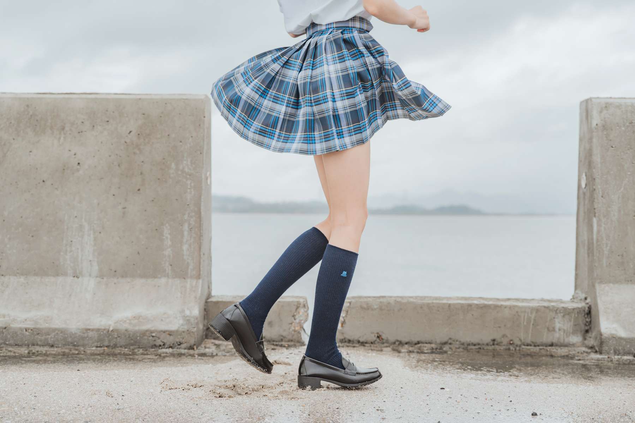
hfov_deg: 36.9
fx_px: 953
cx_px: 318
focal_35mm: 54
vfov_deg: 25.1
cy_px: 212
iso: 160
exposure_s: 1/500
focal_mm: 54
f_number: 3.5
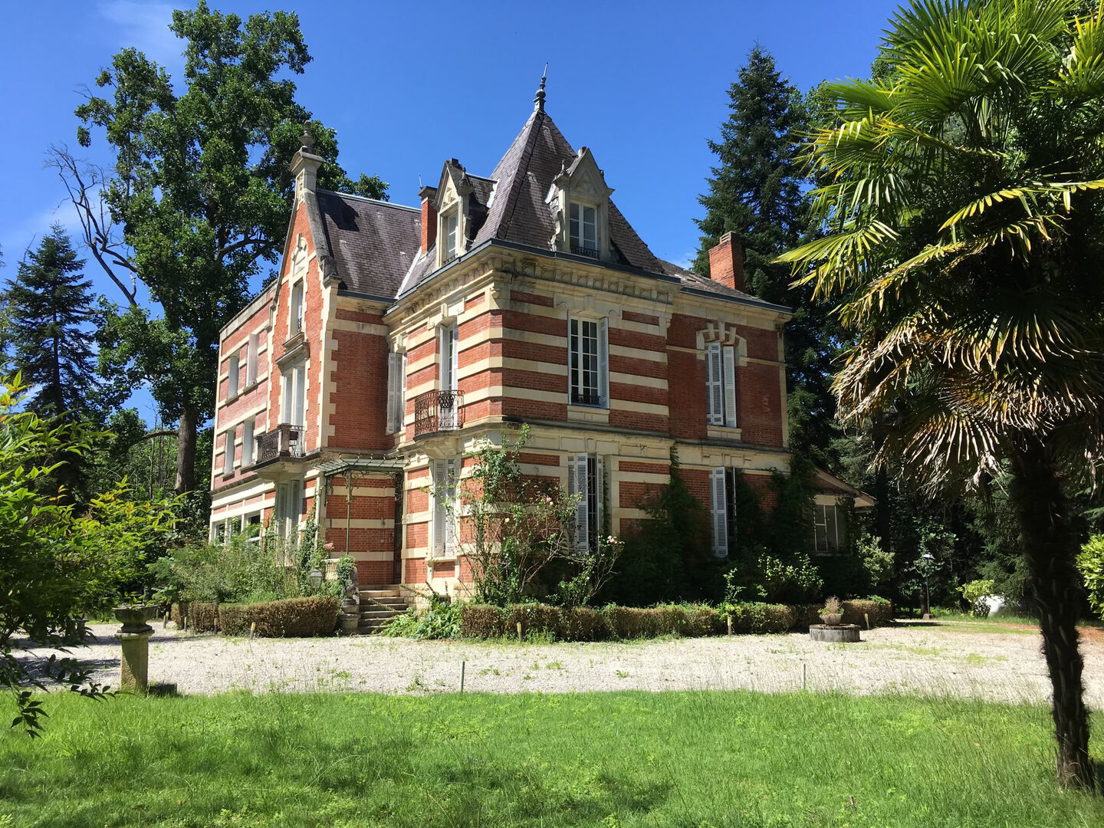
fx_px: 925
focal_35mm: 29
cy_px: 414
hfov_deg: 61.7
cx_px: 552
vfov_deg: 48.2
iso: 25
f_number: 2.2
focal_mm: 4.15
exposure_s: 1/1068
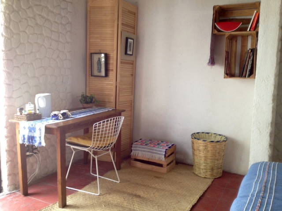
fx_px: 285
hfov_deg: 52.6
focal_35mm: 35
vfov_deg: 40.7
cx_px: 141
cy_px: 106
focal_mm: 4.28
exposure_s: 1/20
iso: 64
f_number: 2.4
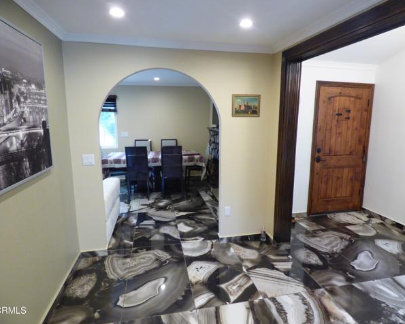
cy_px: 162
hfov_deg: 77.6
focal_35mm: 21
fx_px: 252
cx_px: 212
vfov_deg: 65.5
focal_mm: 3.58
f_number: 2.8
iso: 400
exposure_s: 1/40
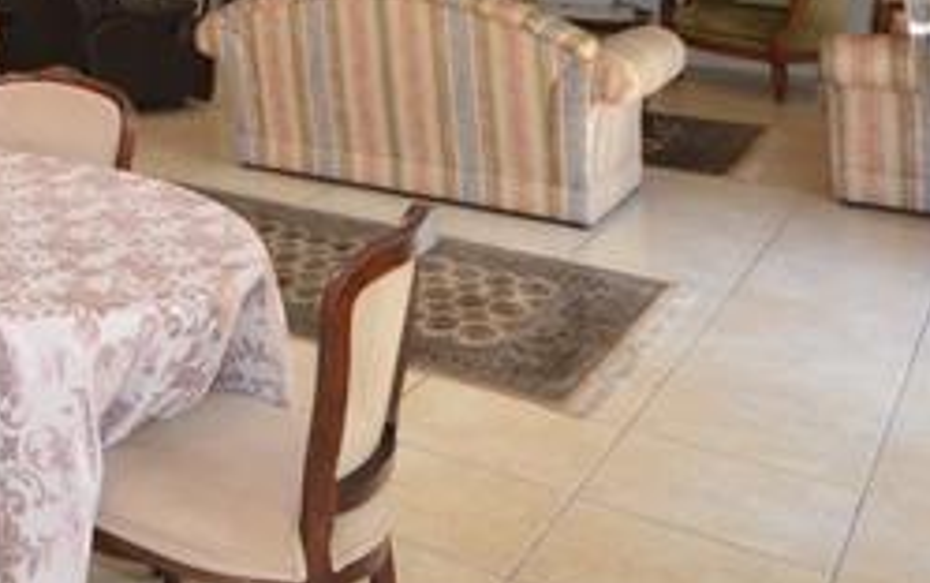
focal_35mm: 49
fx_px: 1243
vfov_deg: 22.7
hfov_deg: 32.0
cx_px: -258
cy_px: -232
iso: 720
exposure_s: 1/60
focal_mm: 10
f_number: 4
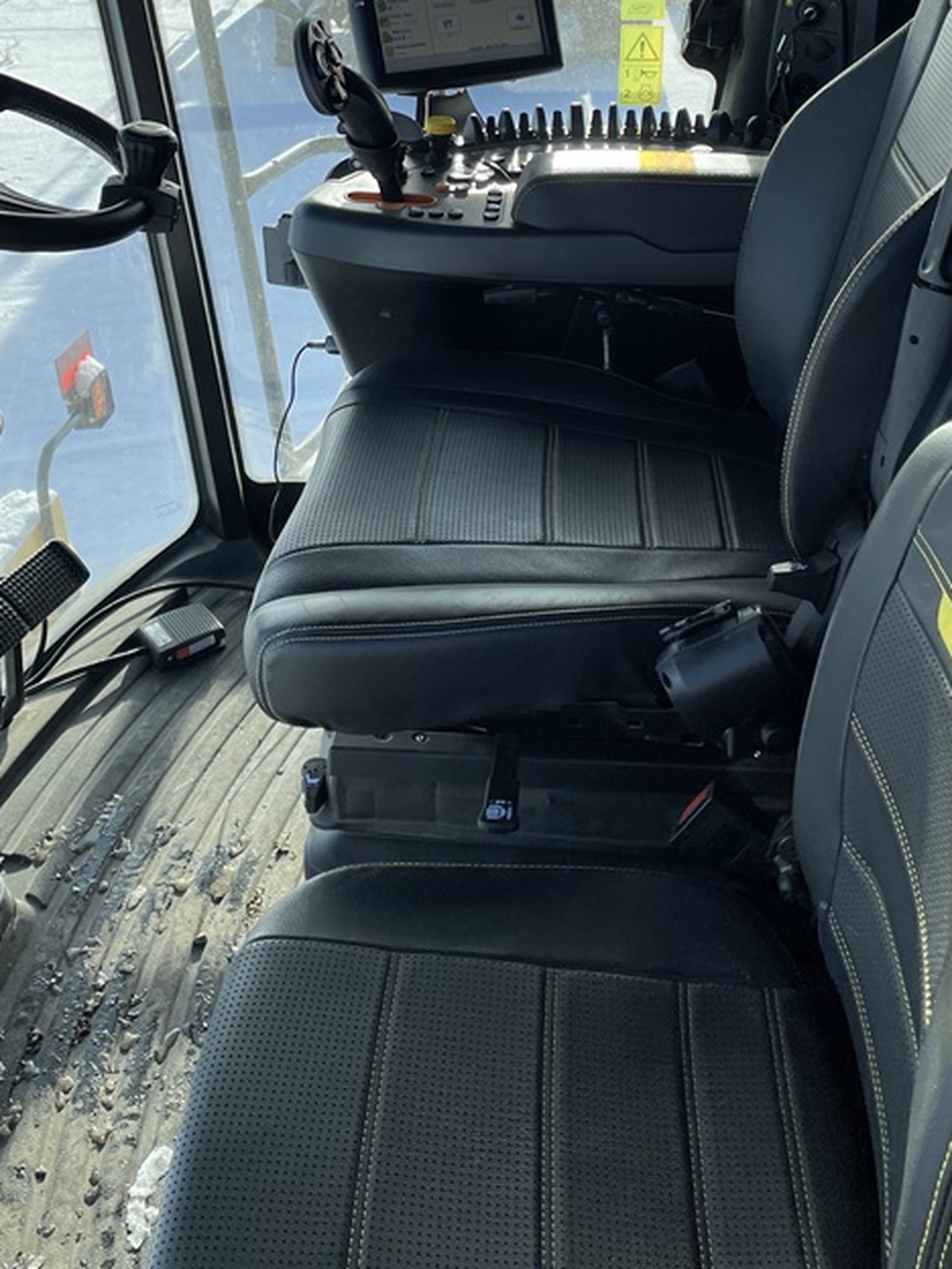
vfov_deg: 42.8
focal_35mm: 42
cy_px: 260
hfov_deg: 34.3
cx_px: 441
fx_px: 1540
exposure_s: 1/1289
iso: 32
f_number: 1.6
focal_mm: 4.2
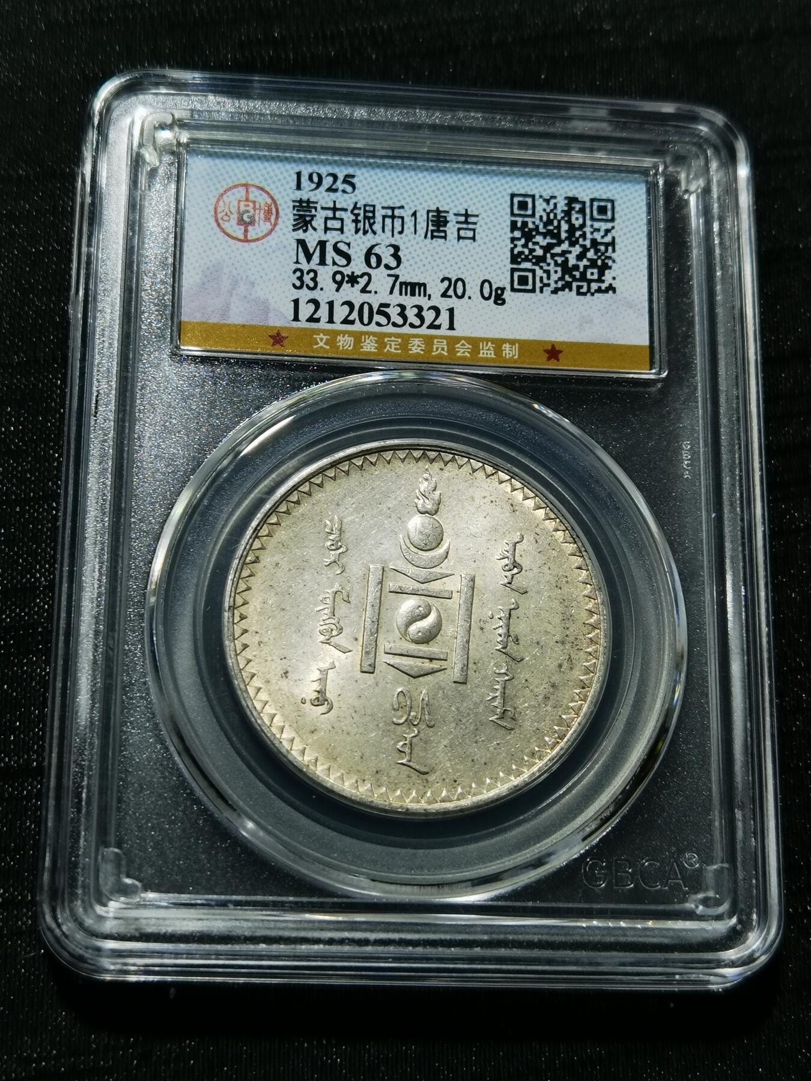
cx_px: 406
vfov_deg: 31.2
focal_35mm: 62
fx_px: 1937
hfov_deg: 23.7
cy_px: 540
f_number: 1.9
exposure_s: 1/100
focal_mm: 6.67
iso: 64
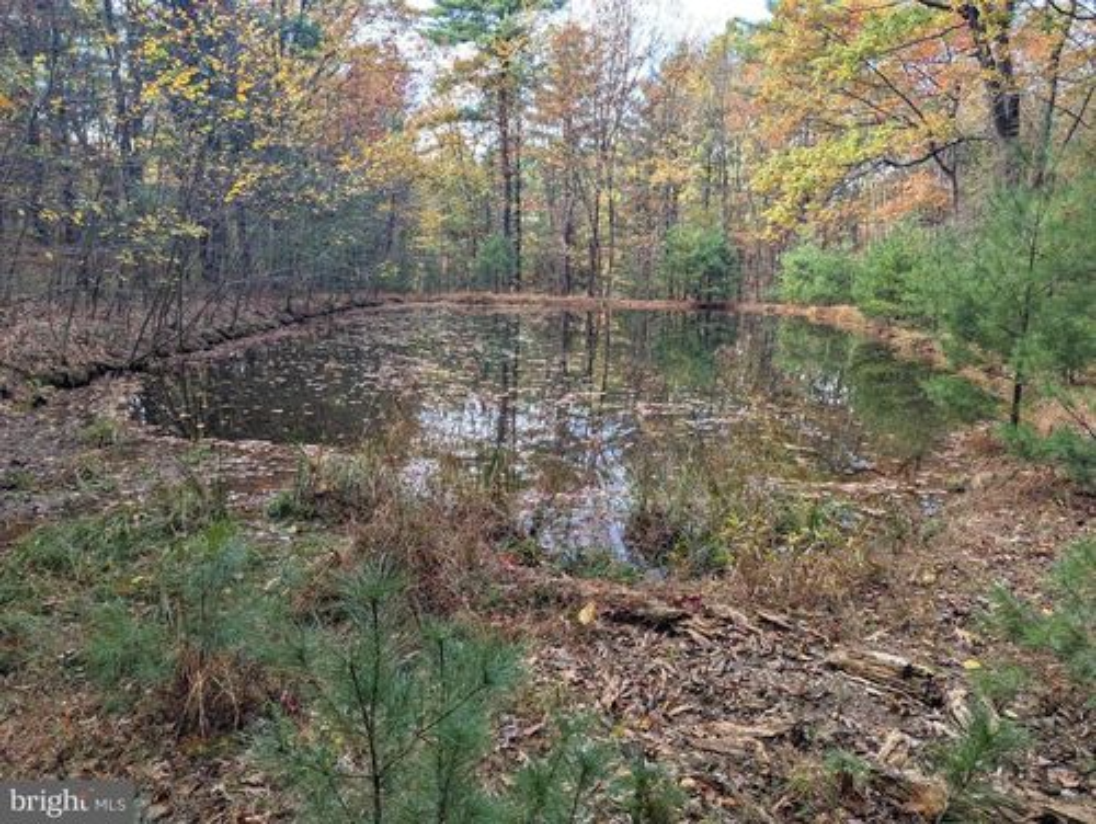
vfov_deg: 56.9
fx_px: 761
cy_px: 412
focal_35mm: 24
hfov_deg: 71.5
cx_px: 548
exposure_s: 1/209
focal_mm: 6.81
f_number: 1.85
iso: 34
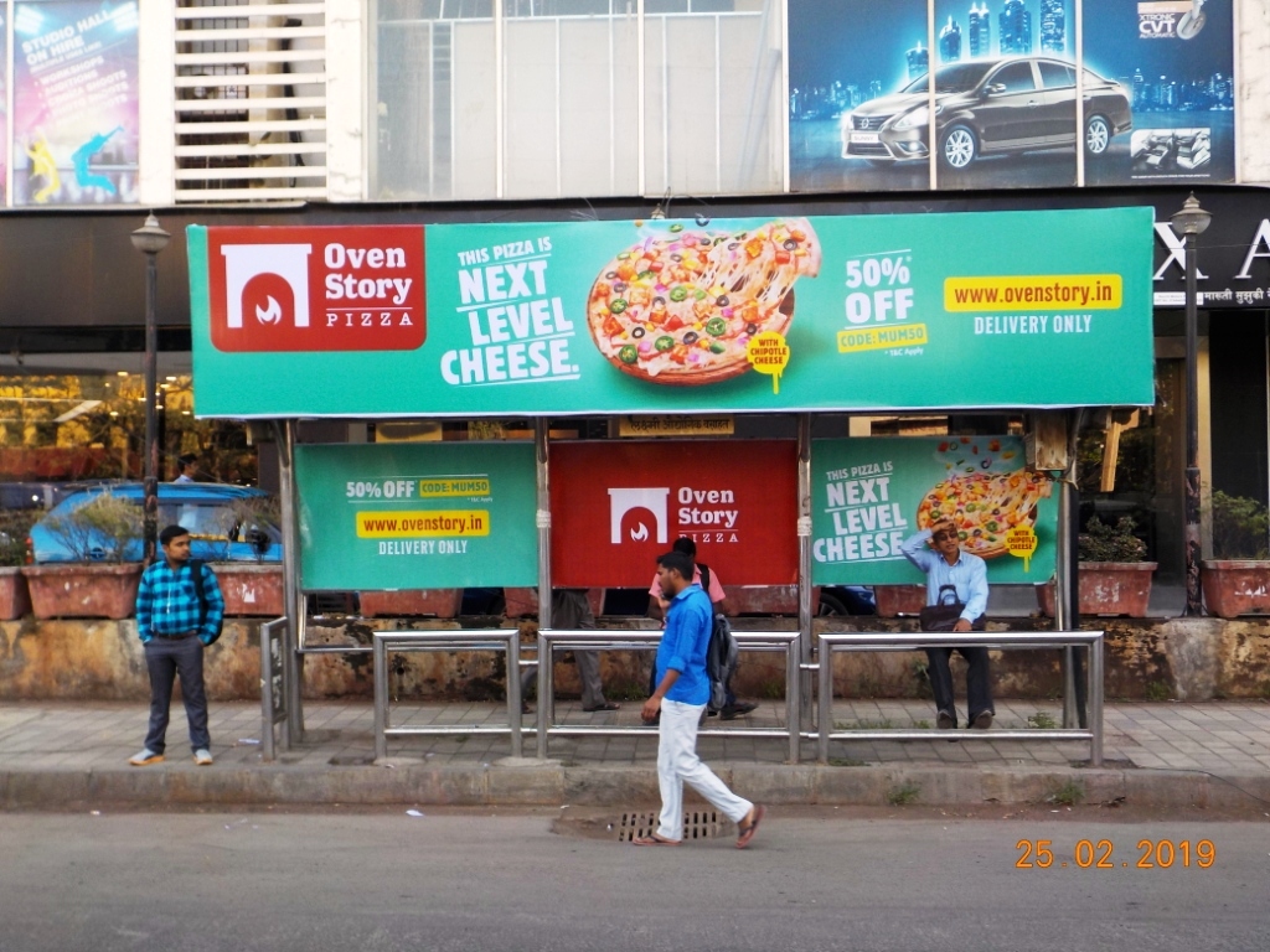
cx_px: 635
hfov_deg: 49.0
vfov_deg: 37.7
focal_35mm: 38
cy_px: 476
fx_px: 1394
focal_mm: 5.2
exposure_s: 1/125
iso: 125
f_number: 3.7
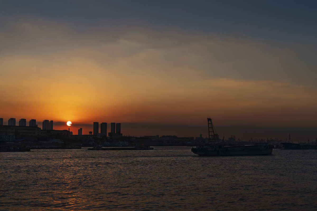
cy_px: 106
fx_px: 484
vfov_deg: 24.6
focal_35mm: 55
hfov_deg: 36.2
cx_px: 158
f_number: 5.6
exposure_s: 1/640
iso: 100
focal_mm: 55
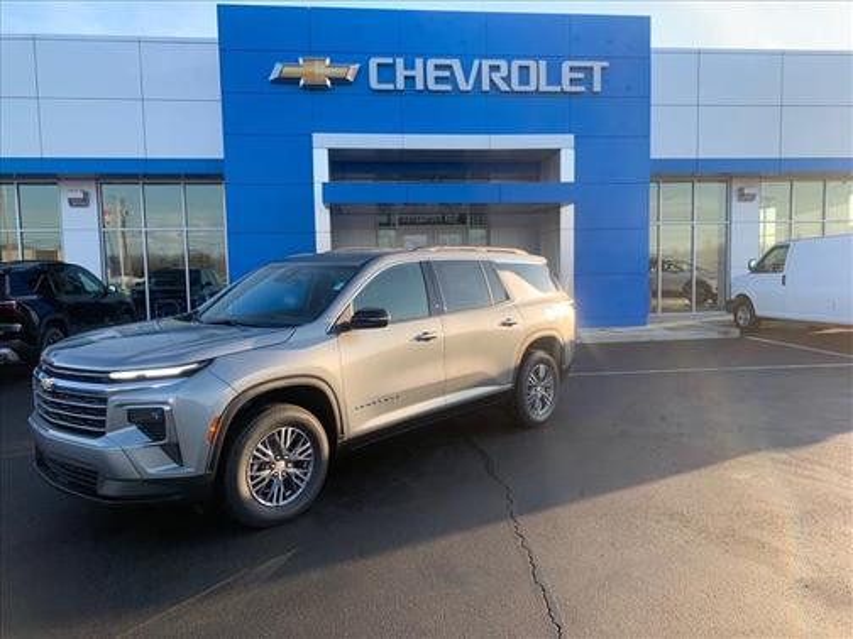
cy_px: 320
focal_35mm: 26
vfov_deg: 53.1
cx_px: 426
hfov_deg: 67.3
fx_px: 641
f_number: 1.8
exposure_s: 1/419
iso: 25
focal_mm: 4.25
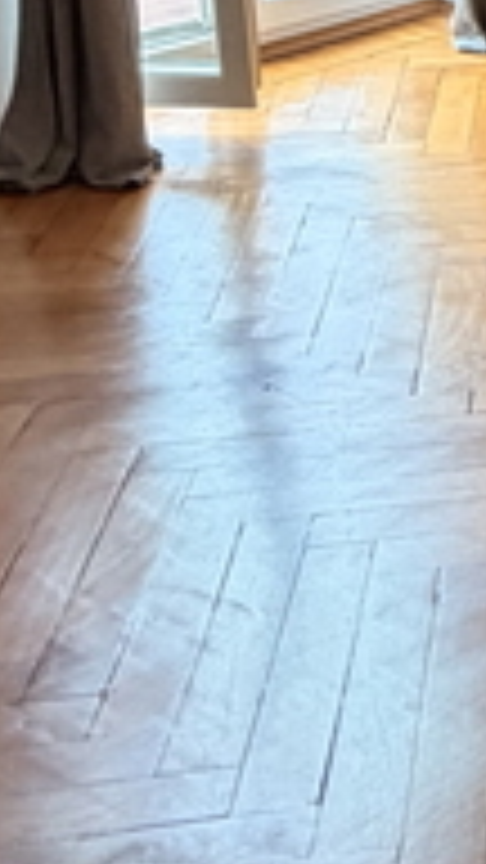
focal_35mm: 86
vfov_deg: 23.2
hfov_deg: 11.9
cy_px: -86
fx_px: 1970
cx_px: 1098
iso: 200
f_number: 2.2
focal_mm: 2.22
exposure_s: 1/50
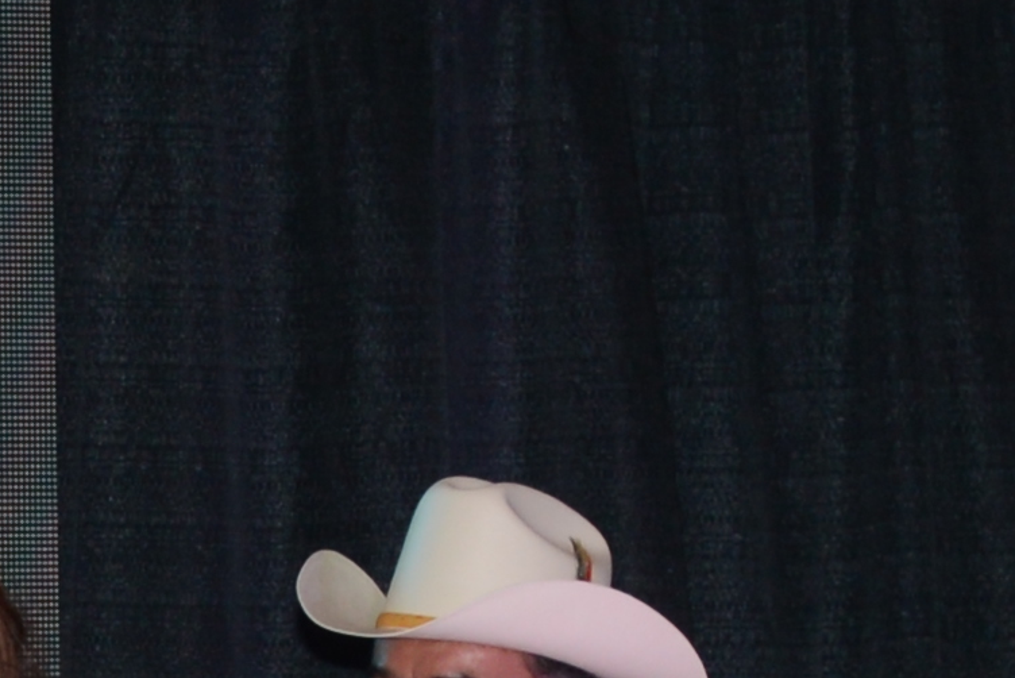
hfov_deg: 3.6
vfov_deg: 2.5
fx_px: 15794
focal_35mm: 560
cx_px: -1298
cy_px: 1135
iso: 500
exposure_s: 1/80
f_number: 7.1
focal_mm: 70
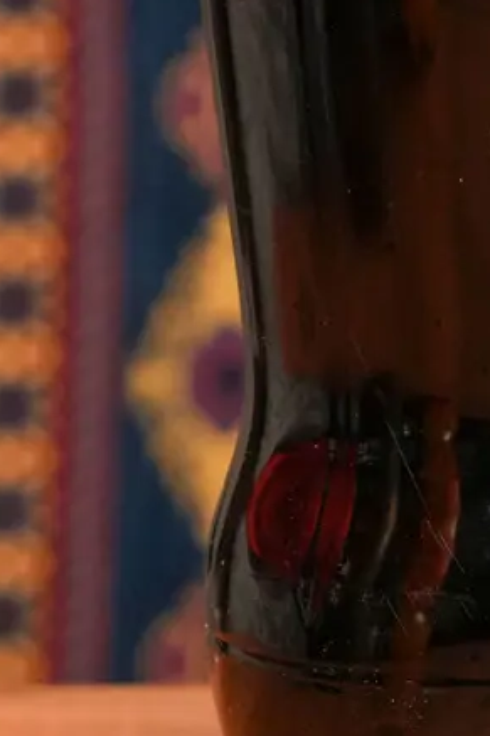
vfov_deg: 5.3
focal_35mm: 387
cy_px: -394
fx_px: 7907
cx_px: 642
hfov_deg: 3.5
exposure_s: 1/100
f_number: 8
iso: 1000
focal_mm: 63
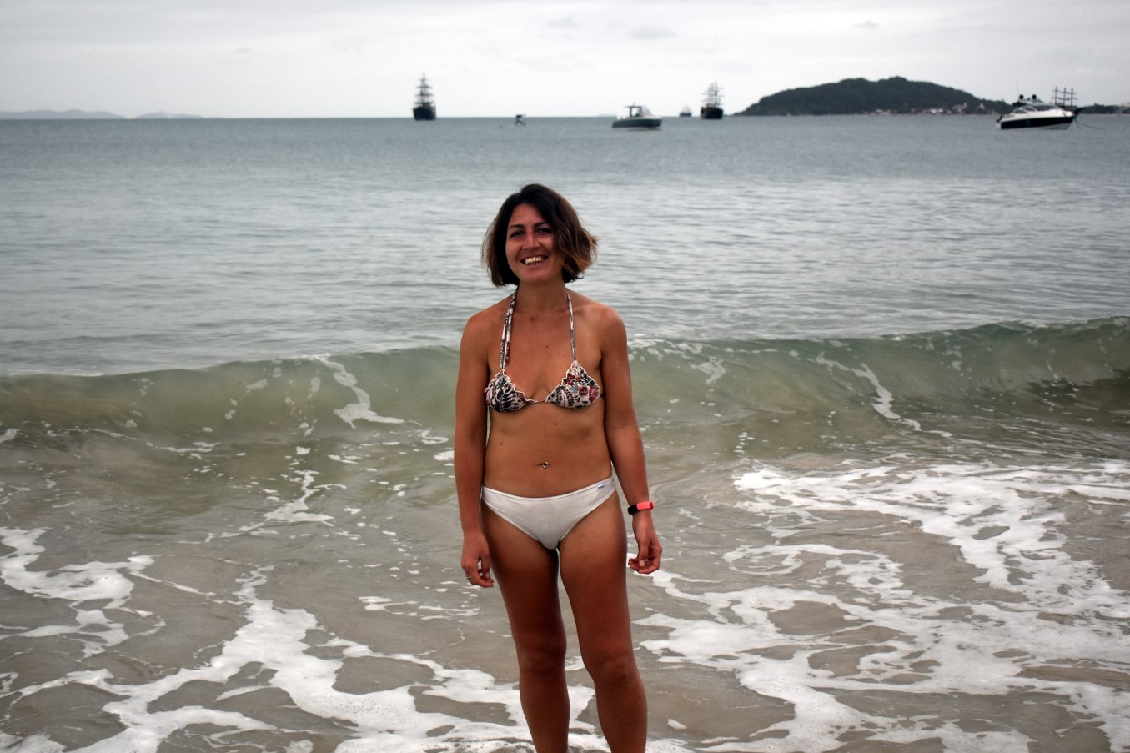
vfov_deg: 24.3
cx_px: 525
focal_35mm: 56
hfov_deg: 35.9
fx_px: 1745
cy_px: 414
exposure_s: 1/1000
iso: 400
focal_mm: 31
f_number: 4.2
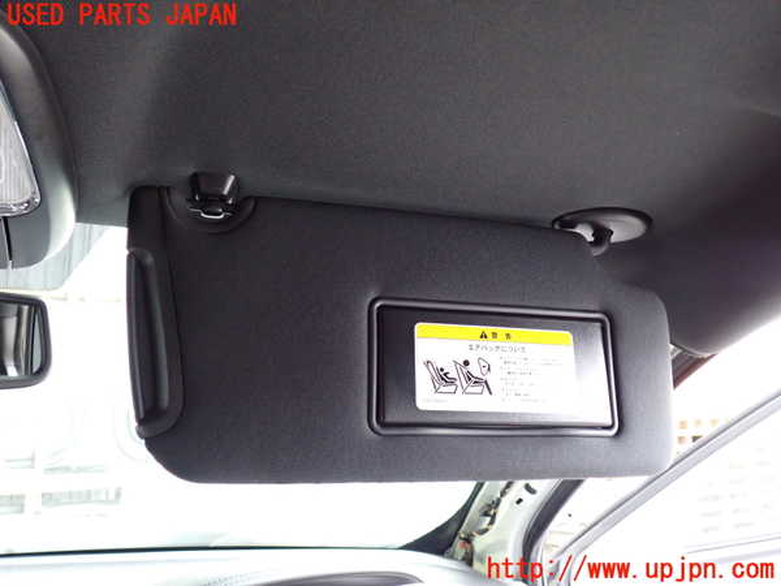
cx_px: 390
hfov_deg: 60.0
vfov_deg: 46.8
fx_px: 677
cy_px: 293
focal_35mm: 30
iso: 640
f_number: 2.3
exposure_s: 1/30
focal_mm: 5.4
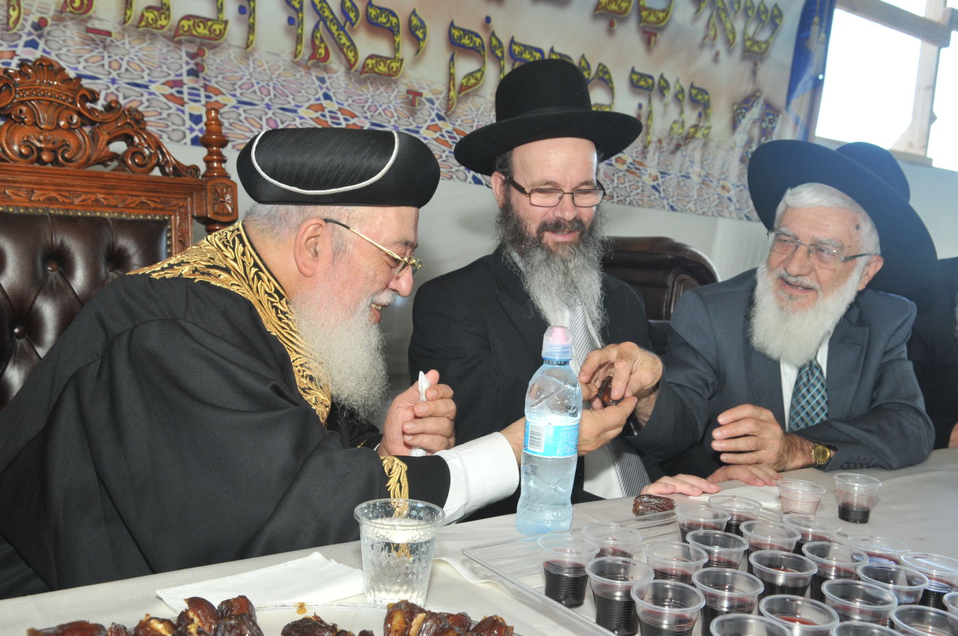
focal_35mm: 34
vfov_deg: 38.2
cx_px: 479
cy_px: 318
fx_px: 917
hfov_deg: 55.2
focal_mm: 23
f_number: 6.3
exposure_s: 1/100
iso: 500
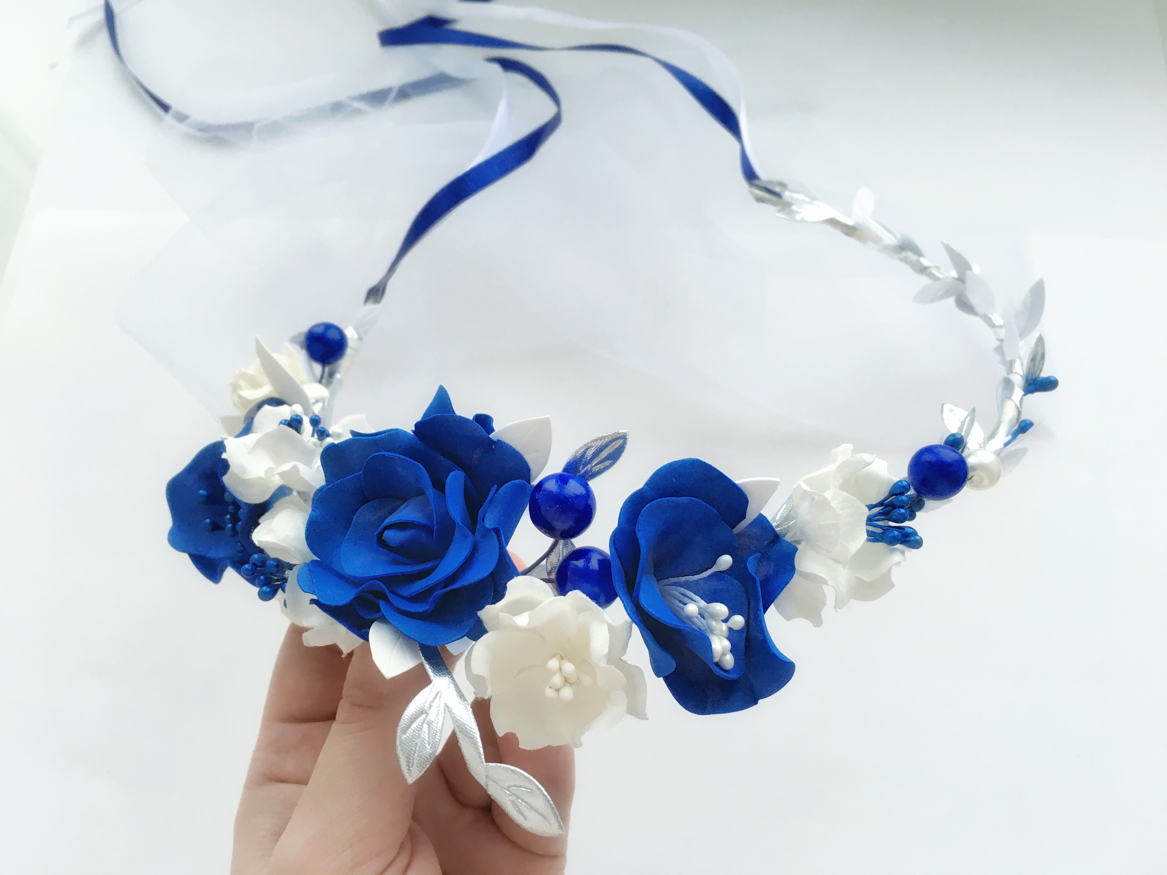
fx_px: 978
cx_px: 584
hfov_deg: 61.7
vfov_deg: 48.2
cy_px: 438
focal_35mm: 29
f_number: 2.2
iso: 32
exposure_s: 1/33
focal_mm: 4.15
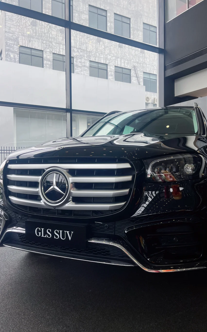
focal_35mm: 29
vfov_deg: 64.6
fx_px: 262
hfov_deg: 43.1
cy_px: 164
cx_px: 108
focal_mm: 5.1
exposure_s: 1/378
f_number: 1.6
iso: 50
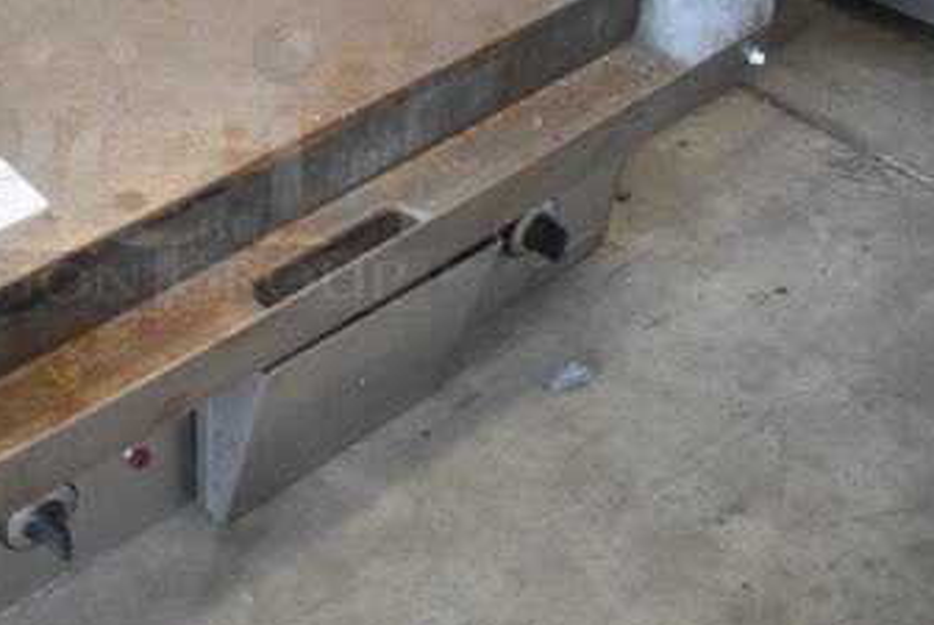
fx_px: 1273
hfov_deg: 38.0
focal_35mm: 49
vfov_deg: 27.3
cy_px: 164
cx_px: 122
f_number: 3.5
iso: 900
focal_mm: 18
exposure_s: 1/125
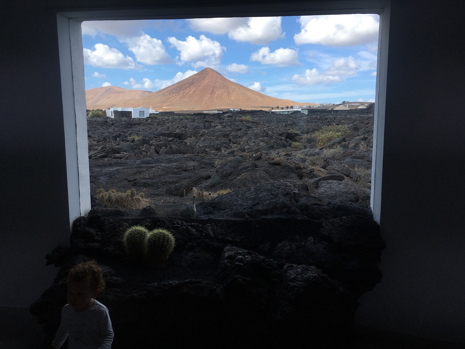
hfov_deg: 61.7
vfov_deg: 48.2
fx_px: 390
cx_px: 232
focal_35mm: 29
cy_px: 174
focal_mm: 4.15
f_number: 2.2
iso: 25
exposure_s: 1/927
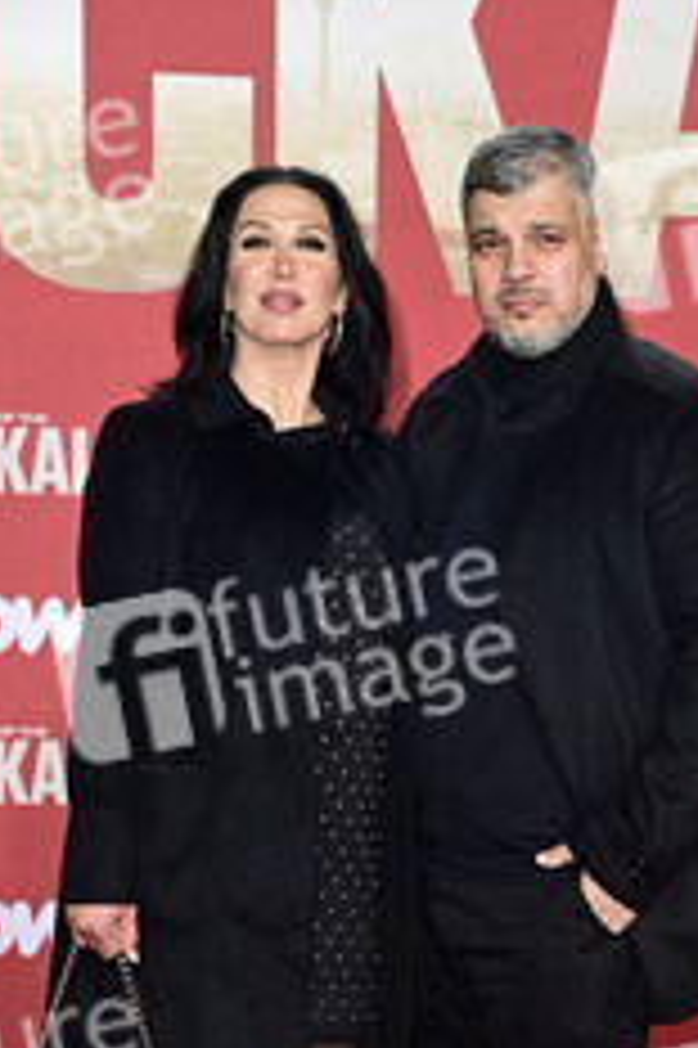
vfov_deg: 15.8
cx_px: 414
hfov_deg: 10.6
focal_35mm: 129
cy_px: 882
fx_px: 3757
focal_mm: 75
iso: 640
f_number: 5
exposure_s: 1/250
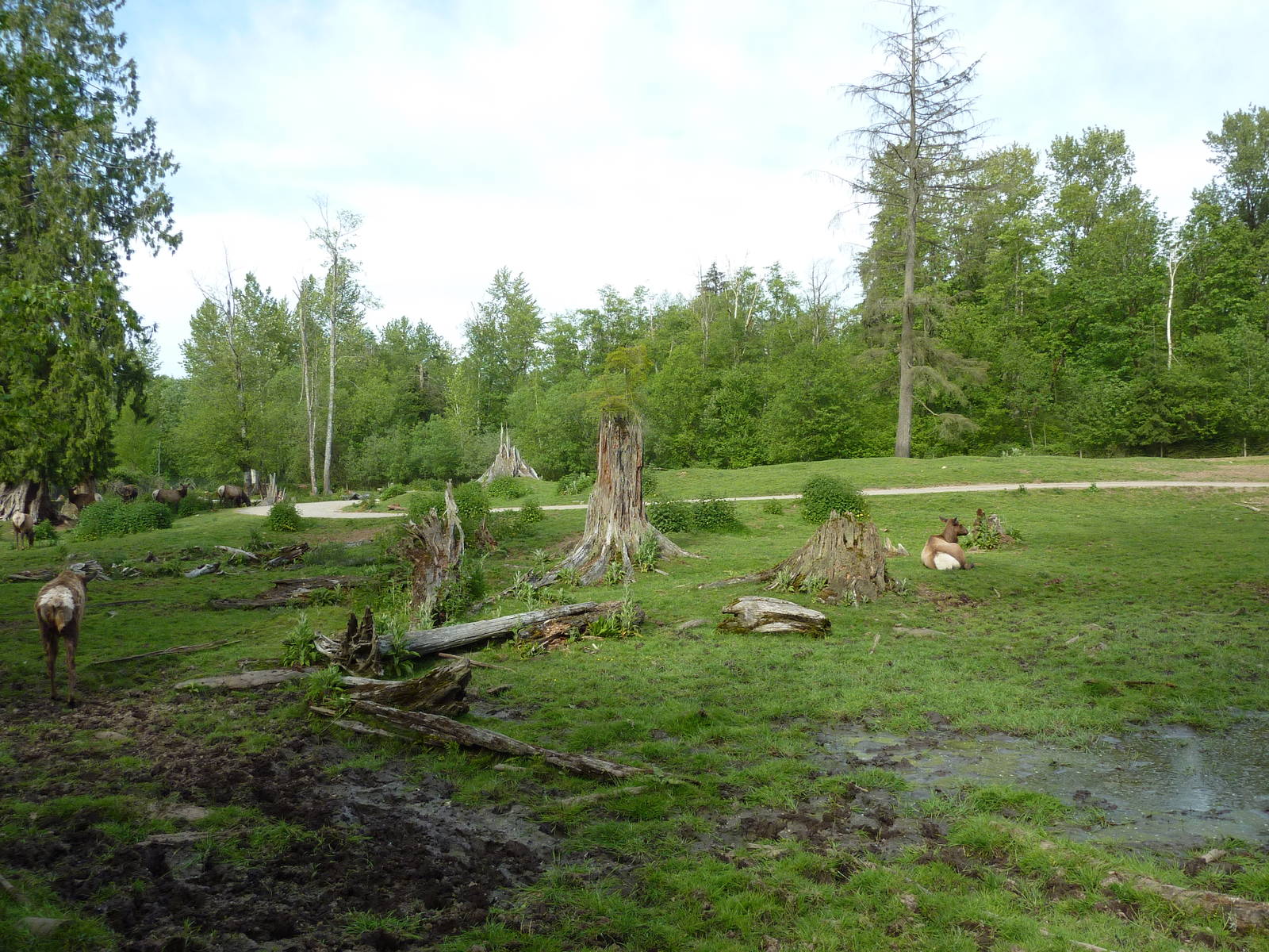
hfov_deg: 60.0
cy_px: 476
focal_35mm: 30
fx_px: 1100
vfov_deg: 46.8
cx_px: 634
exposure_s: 1/500
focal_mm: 5
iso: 125
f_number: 3.4
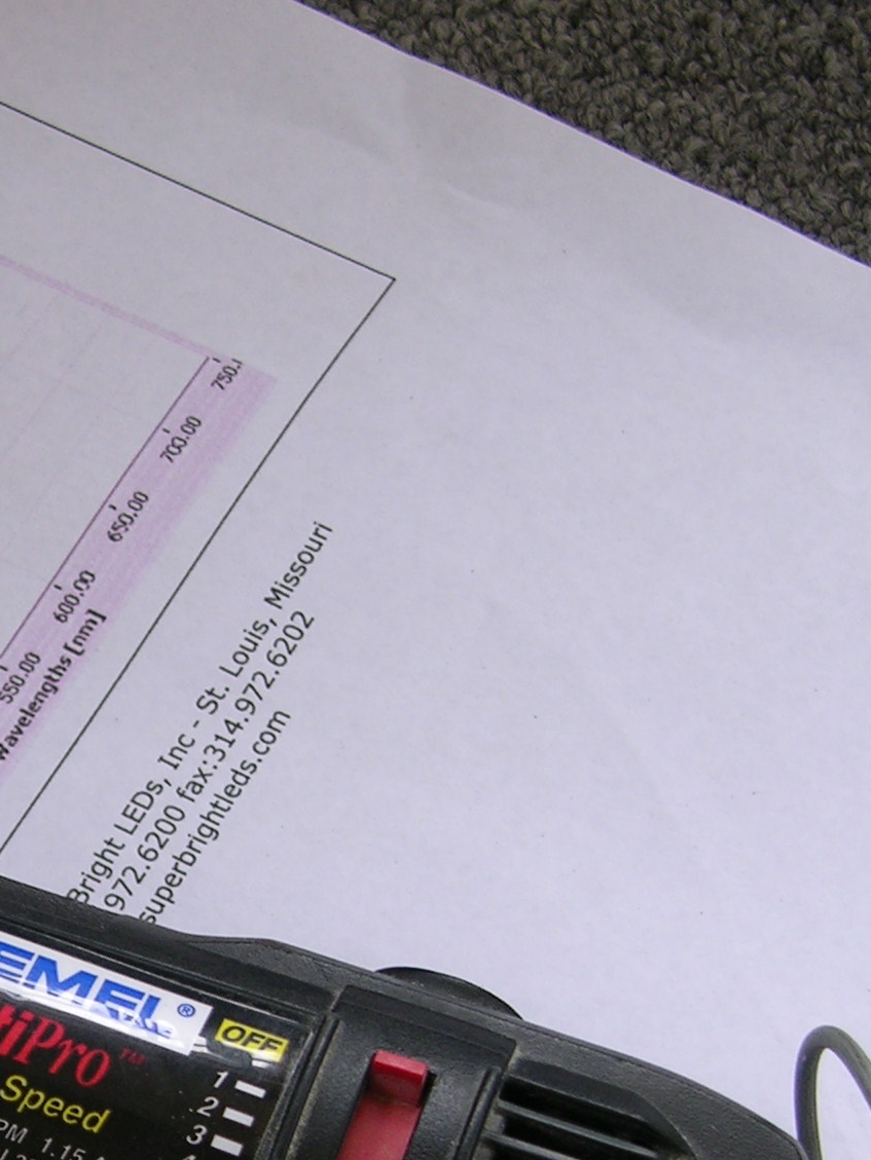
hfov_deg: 11.0
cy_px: 1019
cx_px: -15
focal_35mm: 133
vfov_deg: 14.7
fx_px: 4461
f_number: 3
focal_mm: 11.6
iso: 50
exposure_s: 1/34.5
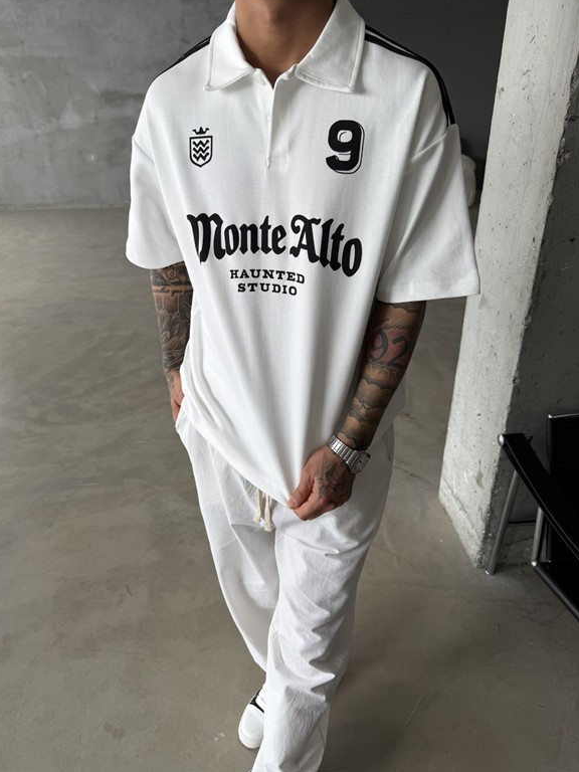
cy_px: 389
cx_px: 279
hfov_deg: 54.9
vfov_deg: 69.4
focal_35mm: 25
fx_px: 558
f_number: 1.78
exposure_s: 1/275
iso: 64
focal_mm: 6.76
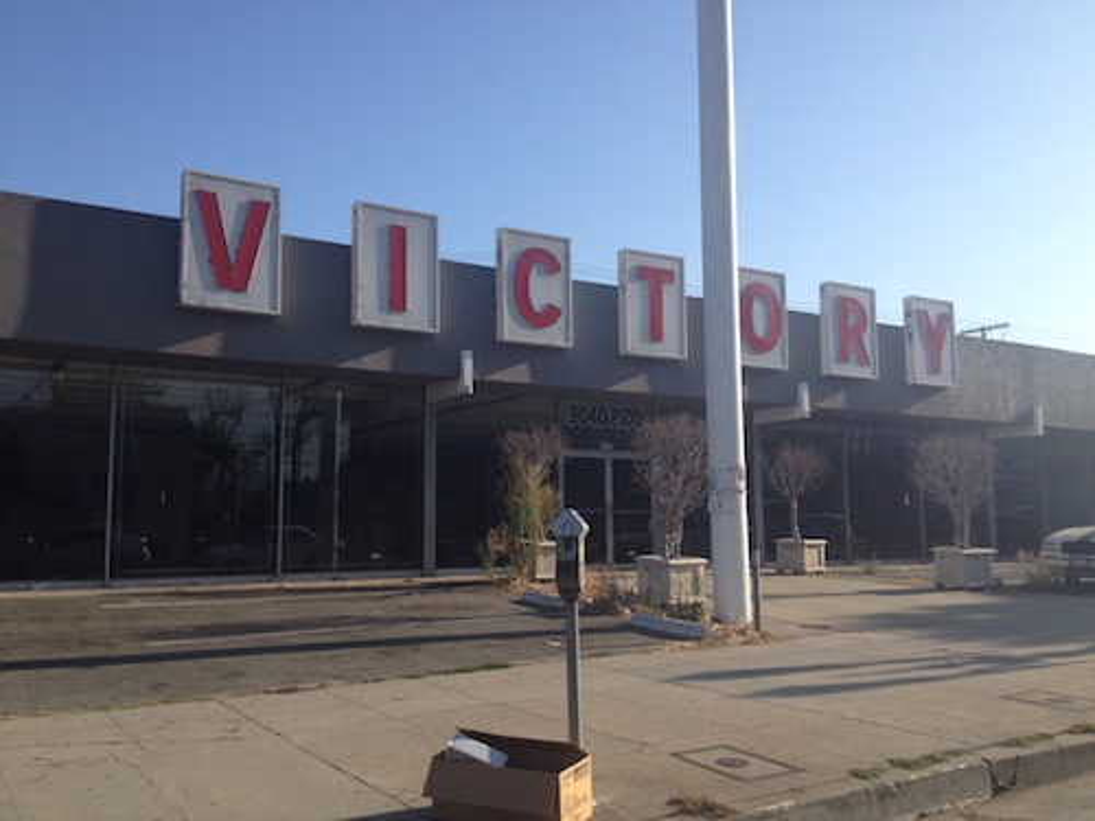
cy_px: 410
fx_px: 1107
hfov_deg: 52.6
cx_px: 548
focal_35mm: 35
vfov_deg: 40.7
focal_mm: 4.28
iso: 50
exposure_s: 1/1381
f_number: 2.4
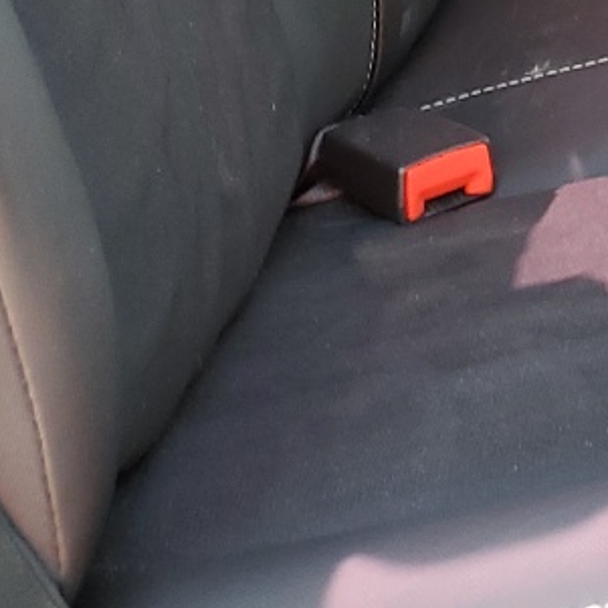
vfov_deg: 13.3
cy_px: -349
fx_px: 2424
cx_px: 941
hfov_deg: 13.4
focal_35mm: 122
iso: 59
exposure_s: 1/60.2
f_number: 1.5
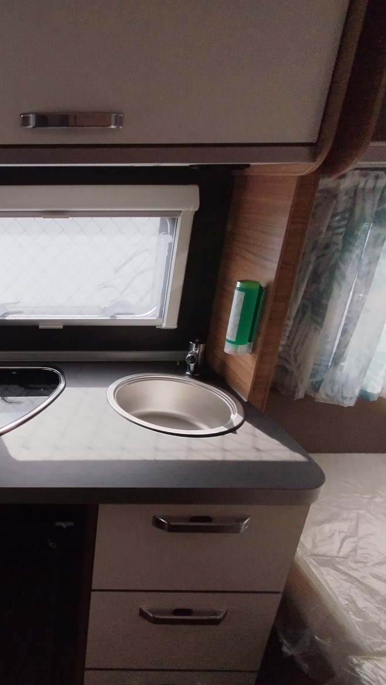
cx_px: 18
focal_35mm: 24
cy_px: 345
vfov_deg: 76.3
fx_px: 437
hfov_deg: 42.5
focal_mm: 1.65
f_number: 2.2
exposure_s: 1/552
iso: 50
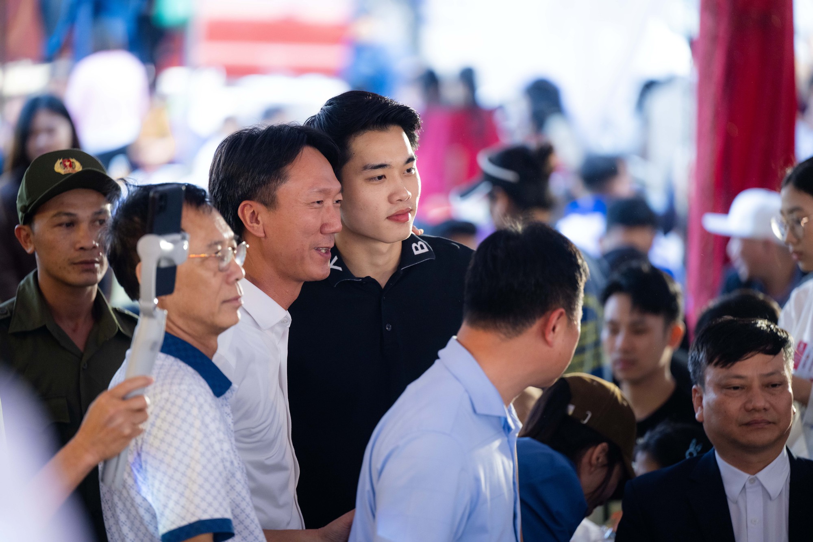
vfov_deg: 7.0
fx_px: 4403
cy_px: 271
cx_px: 406
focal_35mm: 195
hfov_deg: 10.5
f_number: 2.8
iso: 1250
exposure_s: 1/320
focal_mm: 195
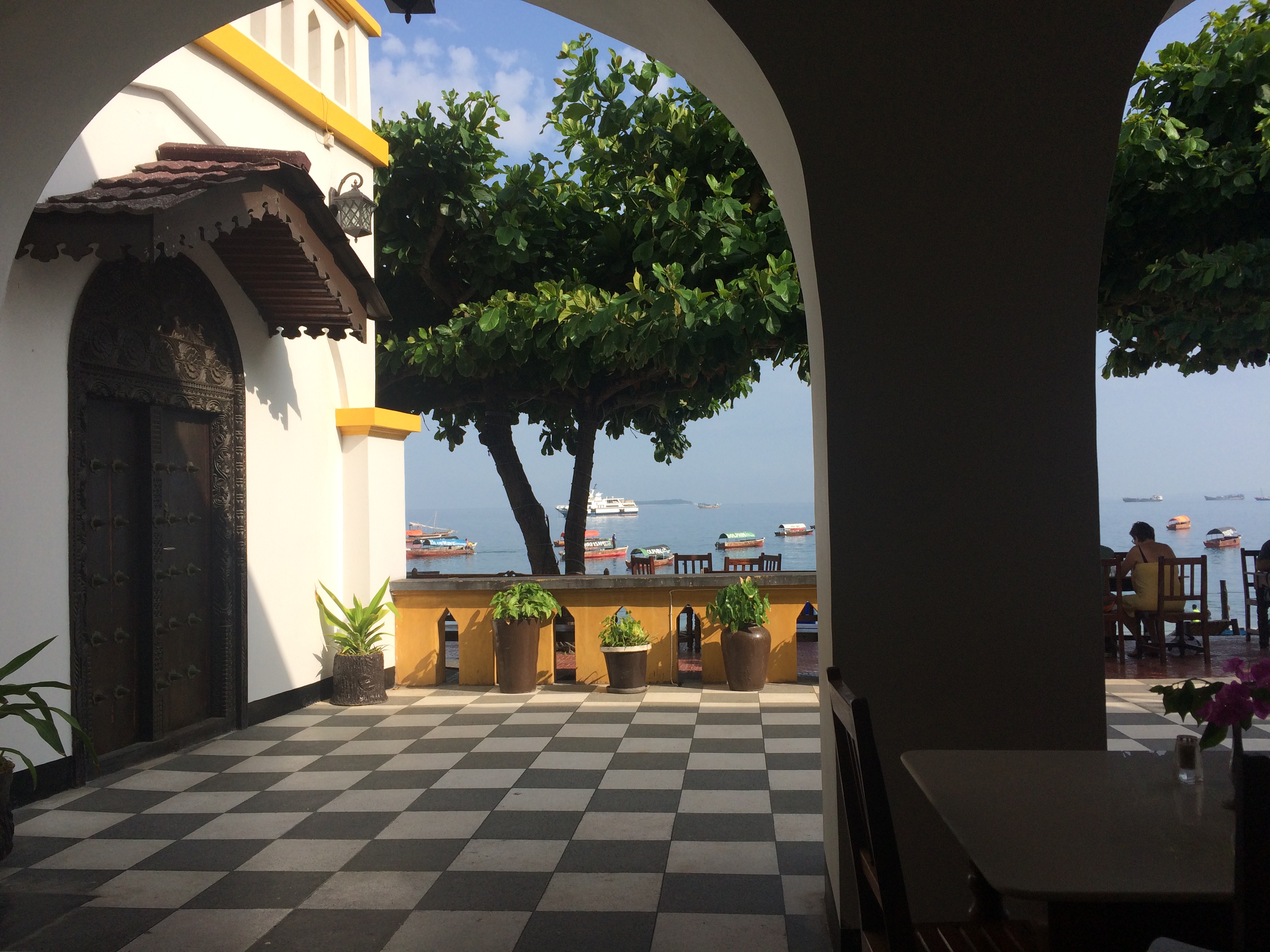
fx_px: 1064
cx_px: 635
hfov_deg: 61.7
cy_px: 476
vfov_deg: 48.2
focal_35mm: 29
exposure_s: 1/1866
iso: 32
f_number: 2.2
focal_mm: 4.15
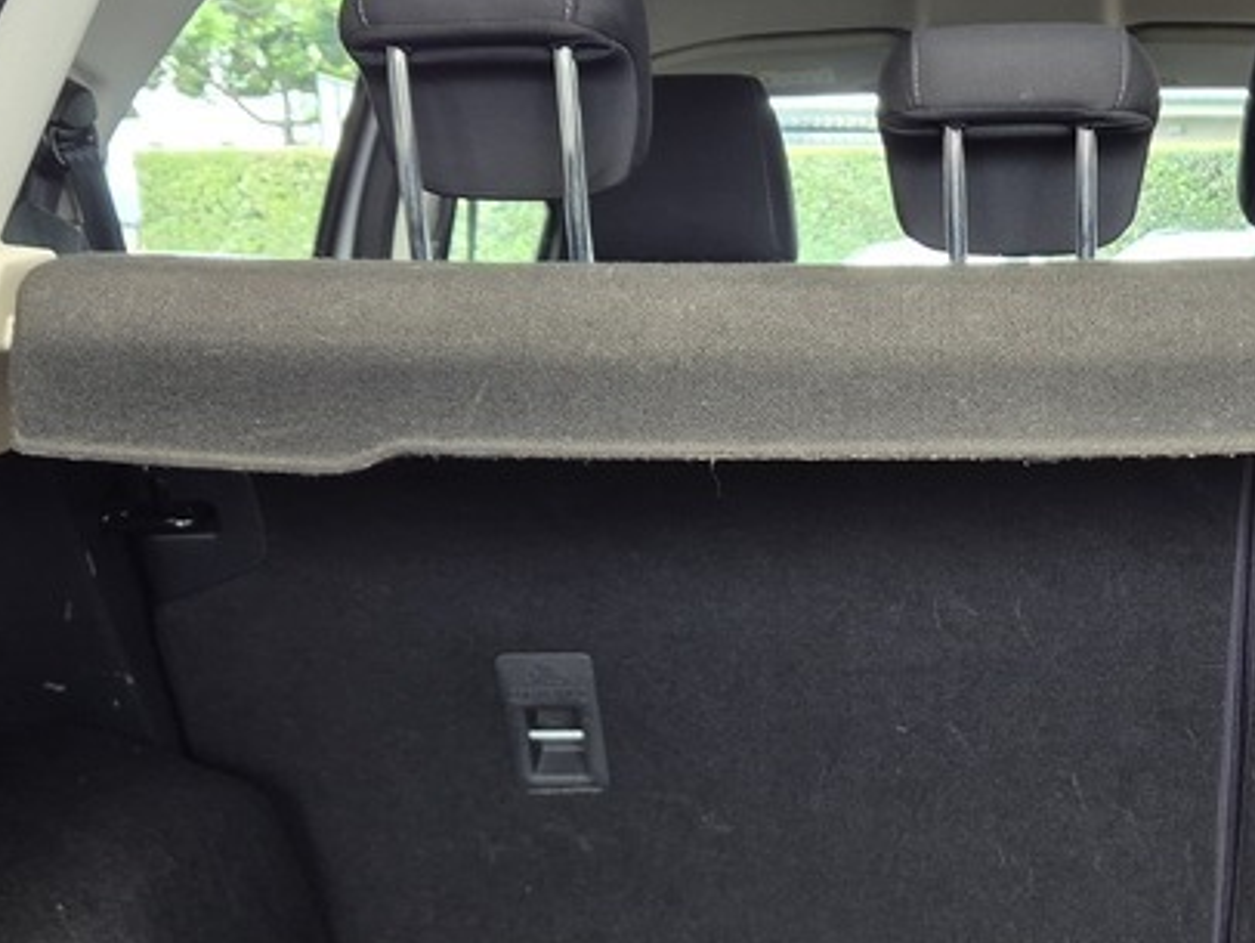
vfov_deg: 25.2
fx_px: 2104
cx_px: 989
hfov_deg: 32.4
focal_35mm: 58
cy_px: 606
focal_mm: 5.4
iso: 160
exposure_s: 1/100
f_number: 1.8
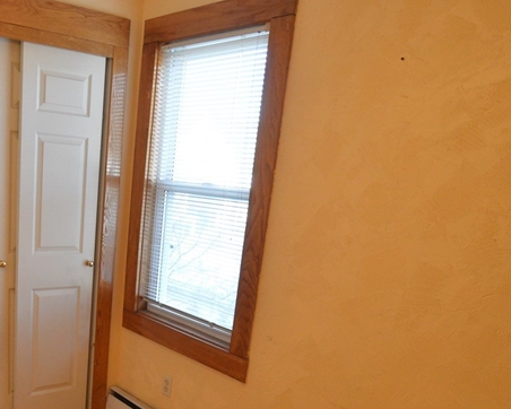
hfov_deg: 49.6
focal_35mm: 35
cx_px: 136
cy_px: 334
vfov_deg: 40.3
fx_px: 531
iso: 720
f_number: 4.5
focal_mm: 11
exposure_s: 1/60
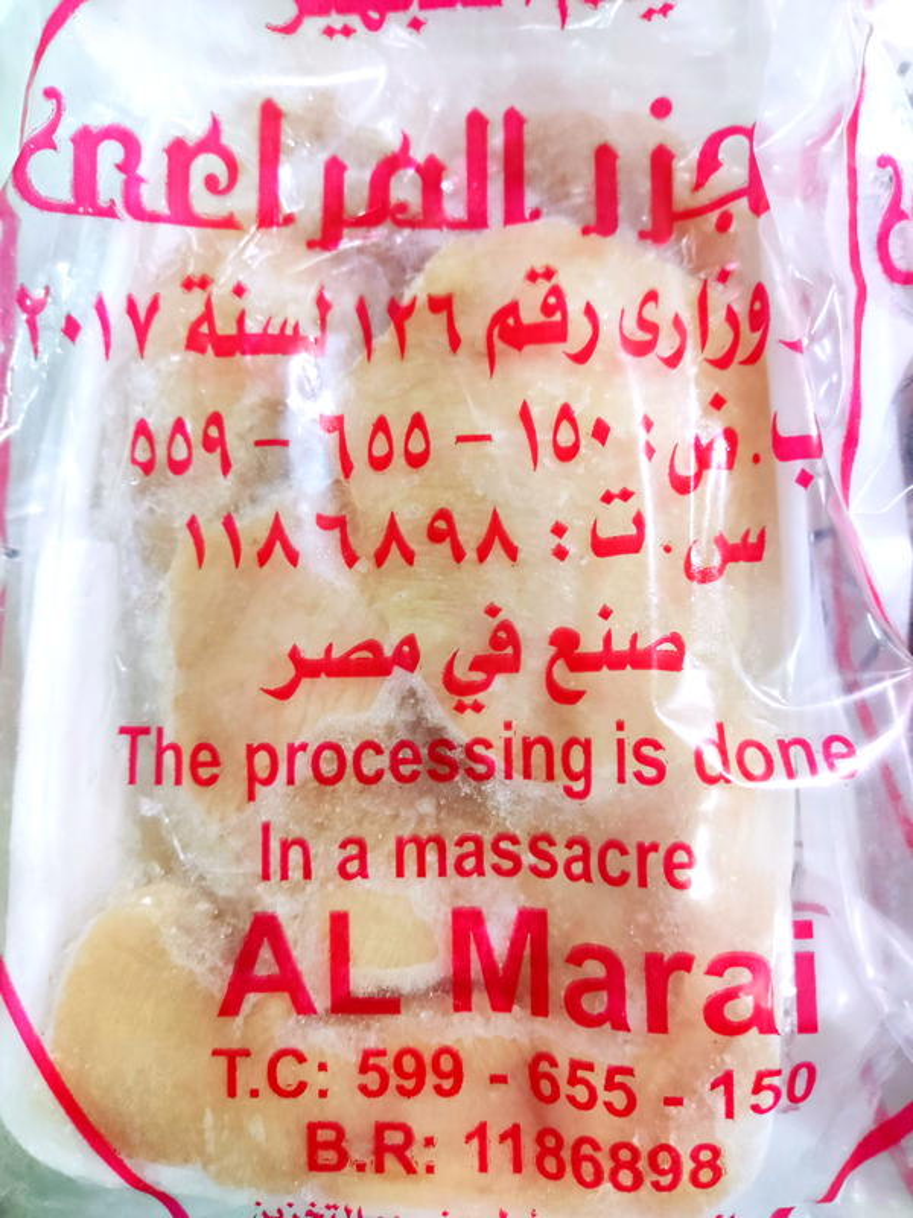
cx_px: 456
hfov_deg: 54.9
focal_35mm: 25
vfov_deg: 69.4
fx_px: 879
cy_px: 609
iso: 738
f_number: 1.79
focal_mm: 4.71
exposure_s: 1/50
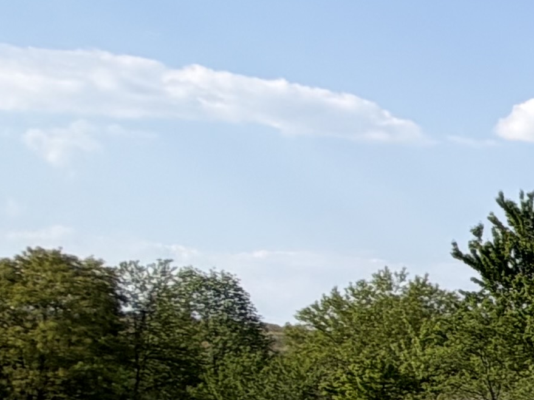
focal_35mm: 91
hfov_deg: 11.9
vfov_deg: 15.7
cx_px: 1554
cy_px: 467
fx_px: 1404
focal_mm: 2.22
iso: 20
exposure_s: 1/779
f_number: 2.2
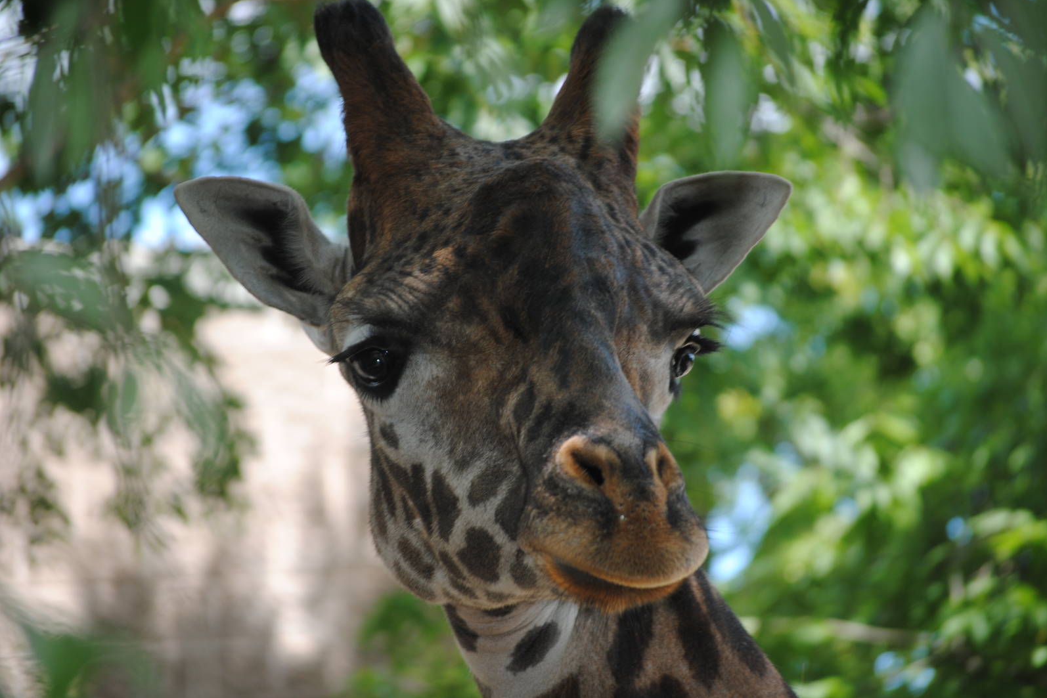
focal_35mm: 204
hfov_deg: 10.1
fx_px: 5919
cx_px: 525
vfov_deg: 6.8
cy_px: 348
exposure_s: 1/125
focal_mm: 135
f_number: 5
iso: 110
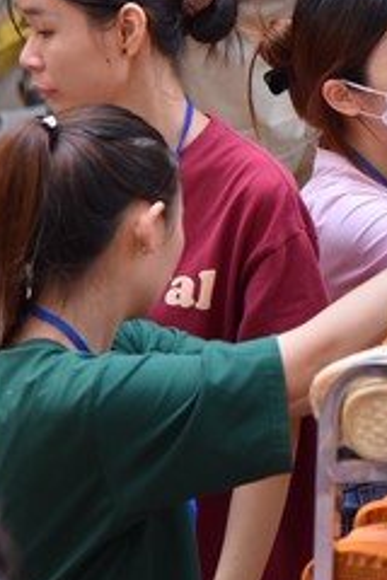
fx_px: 5240
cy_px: 118
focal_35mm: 325
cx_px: 495
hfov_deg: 4.2
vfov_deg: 6.3
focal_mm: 120
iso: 250
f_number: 5
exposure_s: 1/160
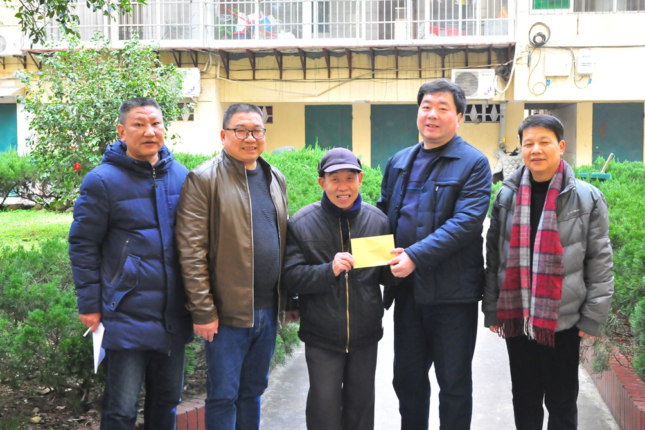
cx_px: 323
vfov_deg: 24.6
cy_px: 213
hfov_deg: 36.3
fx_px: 985
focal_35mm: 55
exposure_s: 1/160
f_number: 6.3
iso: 1600
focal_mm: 36
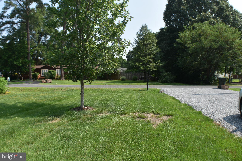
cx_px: 121
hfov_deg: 55.1
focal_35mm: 34
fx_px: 232
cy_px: 80
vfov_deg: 38.4
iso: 140
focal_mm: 23
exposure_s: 1/250
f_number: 8
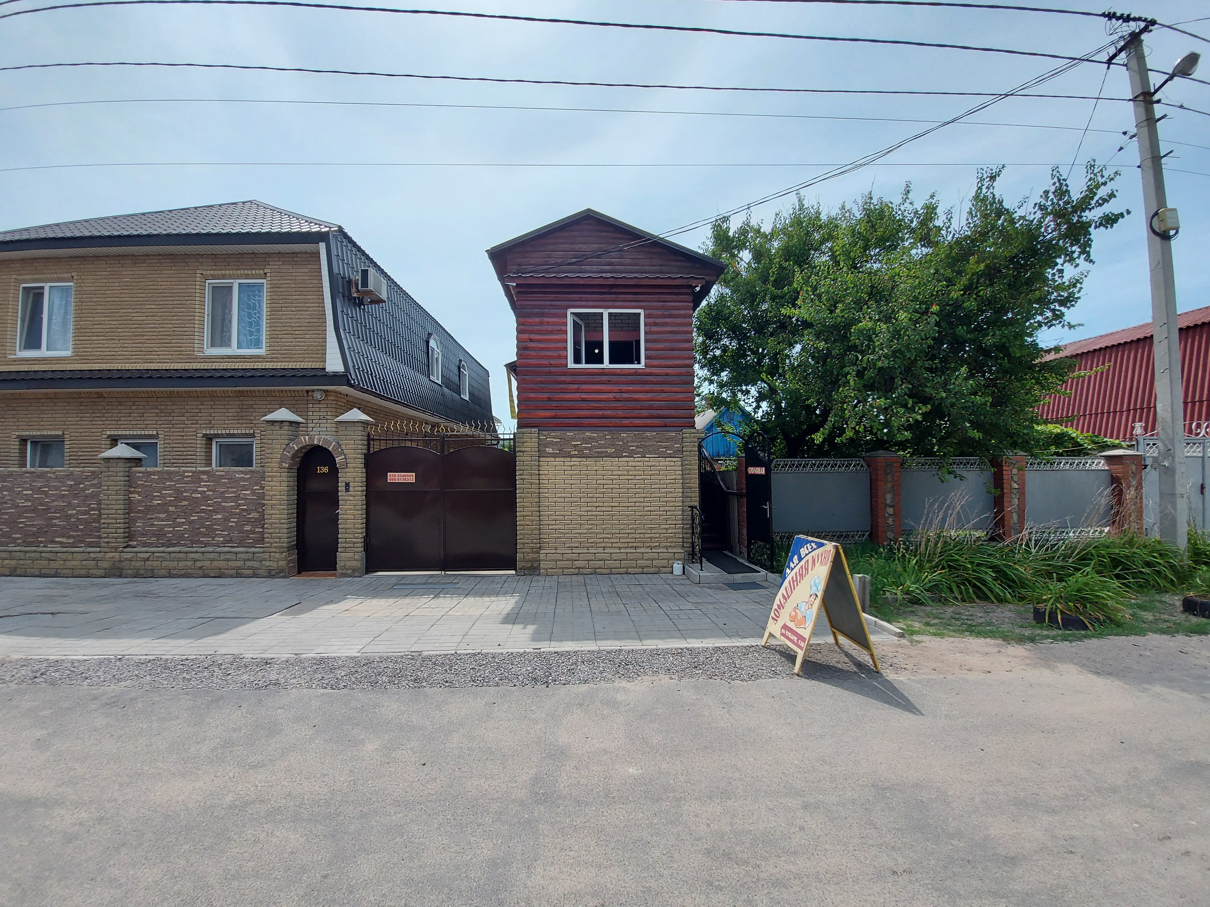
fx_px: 454
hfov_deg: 106.2
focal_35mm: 13
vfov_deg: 89.9
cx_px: 605
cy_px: 454
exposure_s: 1/1773
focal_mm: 1.74
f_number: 2.2
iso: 50
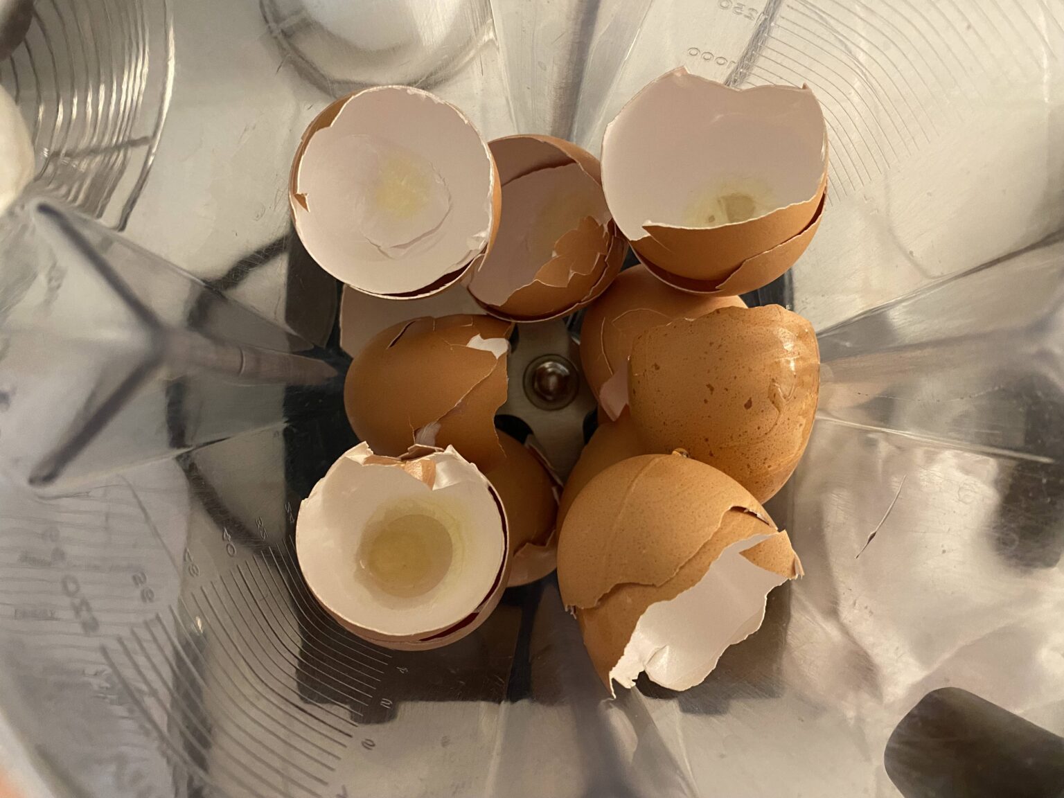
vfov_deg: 53.1
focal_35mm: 26
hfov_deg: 67.3
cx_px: 532
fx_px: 799
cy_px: 399
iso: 500
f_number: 1.8
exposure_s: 1/30
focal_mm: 4.25
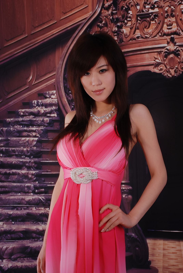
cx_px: 92
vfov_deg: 26.0
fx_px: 593
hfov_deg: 17.5
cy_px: 136
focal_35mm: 78
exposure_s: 1/8
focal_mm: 52
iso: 100
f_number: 8
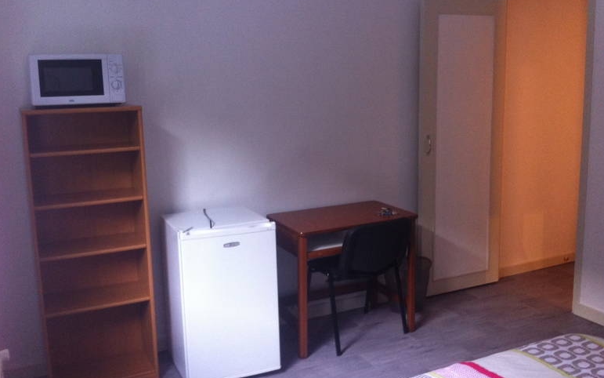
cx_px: 306
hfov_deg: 51.5
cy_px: 176
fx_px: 626
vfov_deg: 33.6
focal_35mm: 38
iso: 200
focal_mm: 3.85
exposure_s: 1/17
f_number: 2.8
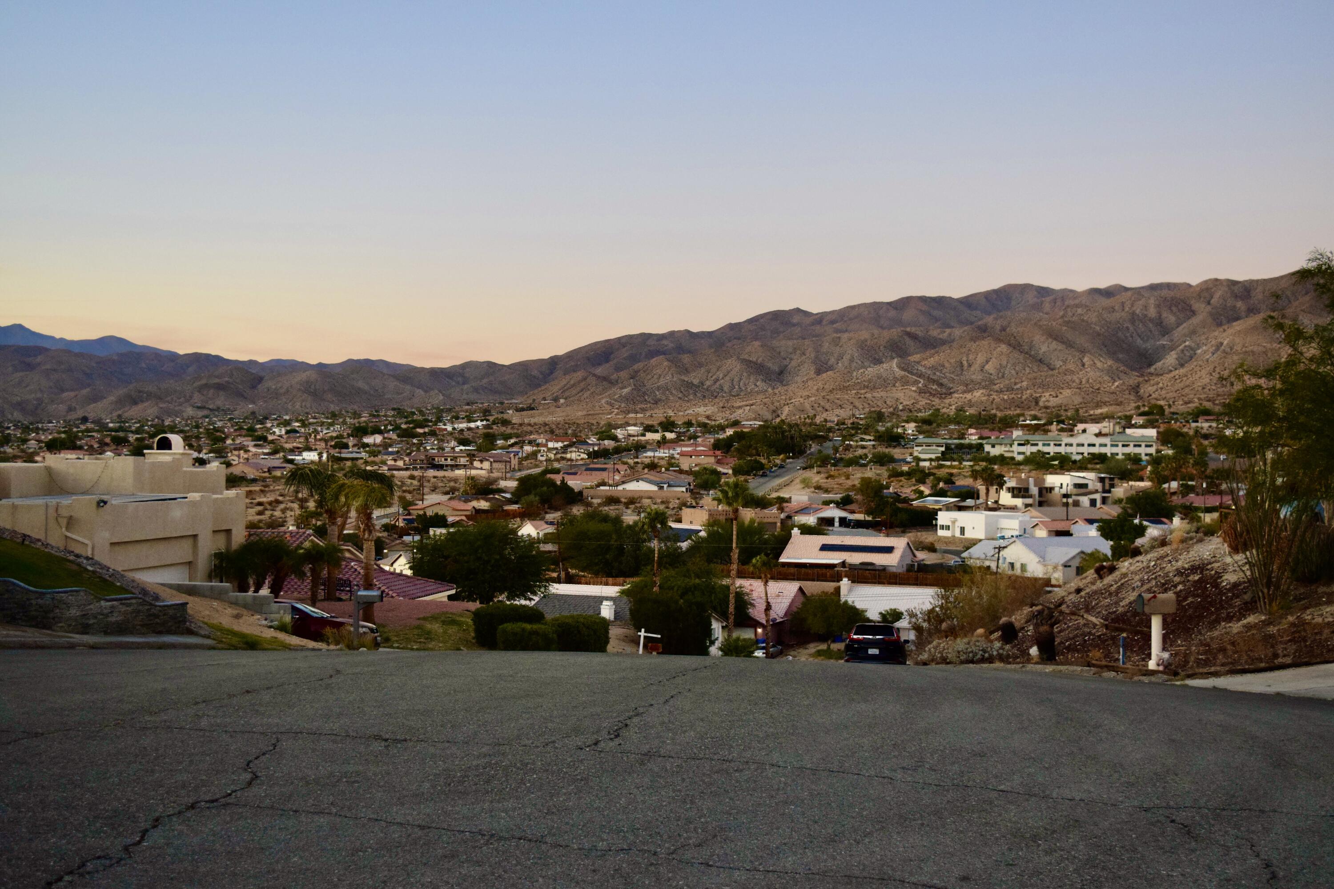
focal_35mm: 42
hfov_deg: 46.4
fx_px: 1556
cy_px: 444
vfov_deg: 31.9
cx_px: 667
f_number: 4.2
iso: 1800
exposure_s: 1/500
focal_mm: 28
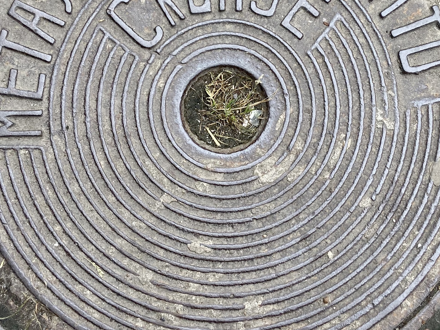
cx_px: 222
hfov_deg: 39.7
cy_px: 118
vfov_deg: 30.1
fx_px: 610
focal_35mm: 48
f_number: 1.8
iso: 32
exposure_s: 1/240
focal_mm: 4.25
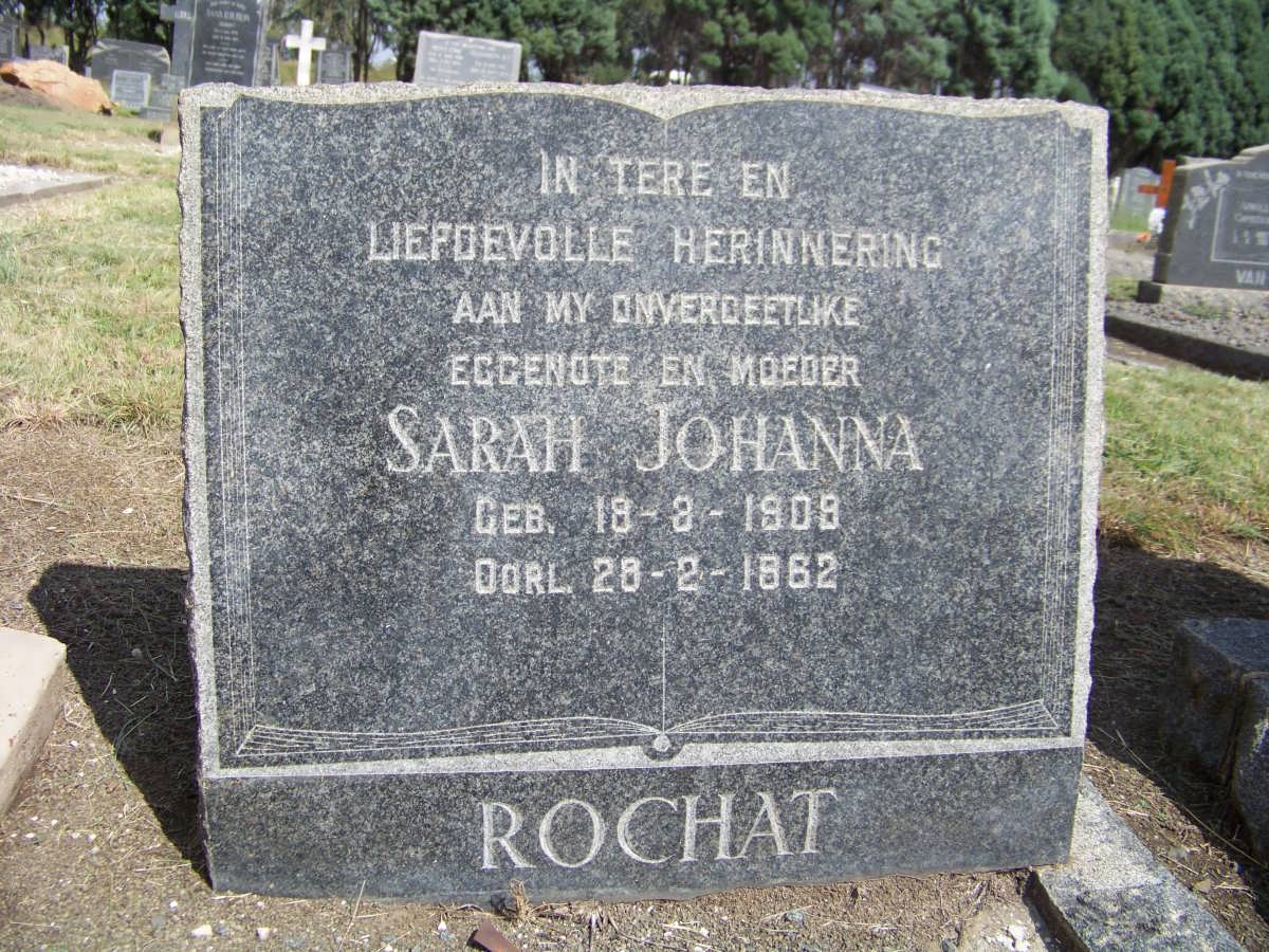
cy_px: 476
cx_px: 634
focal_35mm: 36
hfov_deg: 51.4
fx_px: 1320
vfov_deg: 39.7
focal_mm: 5.85
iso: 64
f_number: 2.8
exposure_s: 1/1000
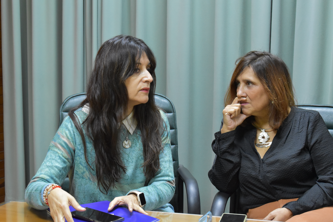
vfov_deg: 17.5
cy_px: 111
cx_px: 166
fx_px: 721
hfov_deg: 26.0
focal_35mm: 78
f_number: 5.6
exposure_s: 1/30
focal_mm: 52
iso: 3200
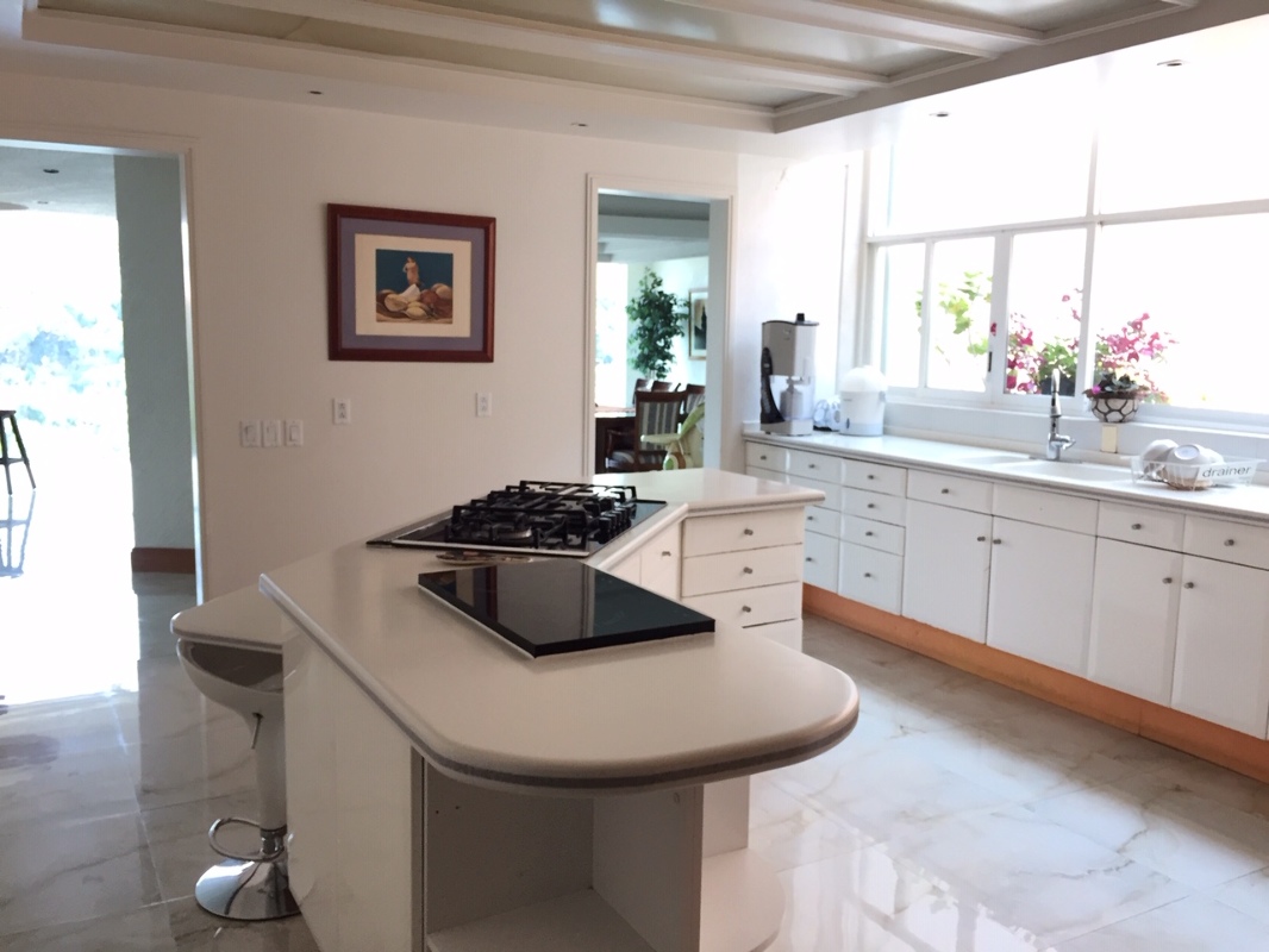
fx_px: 1063
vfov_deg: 48.2
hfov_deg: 61.6
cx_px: 634
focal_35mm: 29
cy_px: 476
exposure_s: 1/30
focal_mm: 4.15
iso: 32
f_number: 2.2
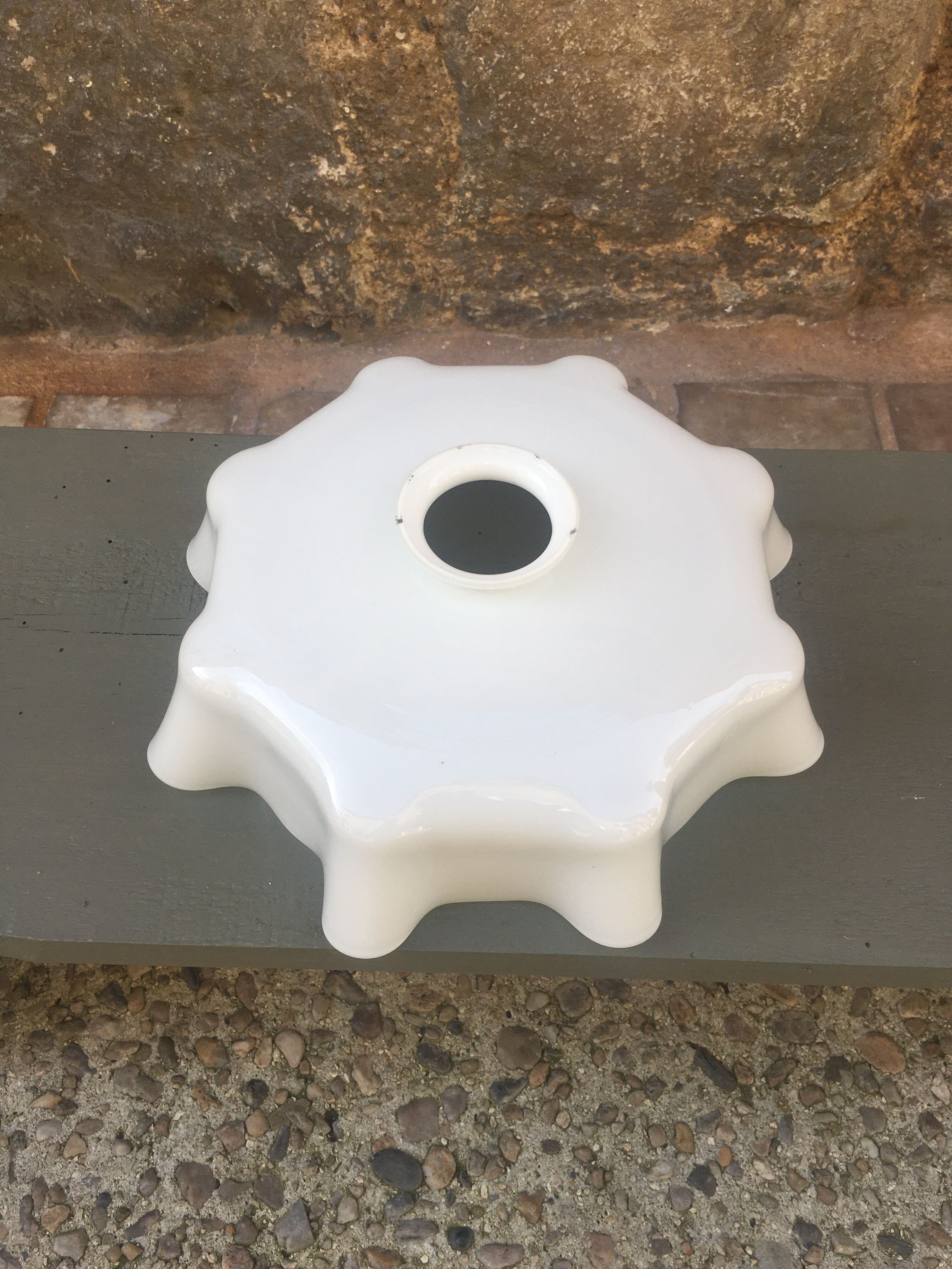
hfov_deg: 48.2
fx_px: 1063
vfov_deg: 61.7
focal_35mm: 29
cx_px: 476
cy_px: 634
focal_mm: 4.15
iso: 25
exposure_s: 1/349
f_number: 2.2
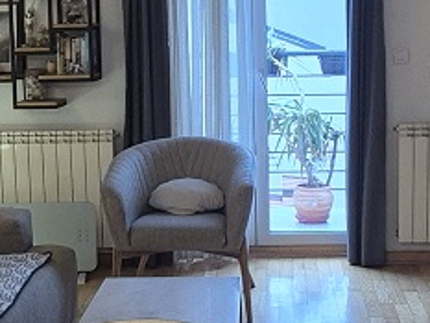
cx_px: 244
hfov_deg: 28.9
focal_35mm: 67
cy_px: 103
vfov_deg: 21.8
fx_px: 833
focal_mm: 2.2
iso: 320
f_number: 2.2
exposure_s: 1/50
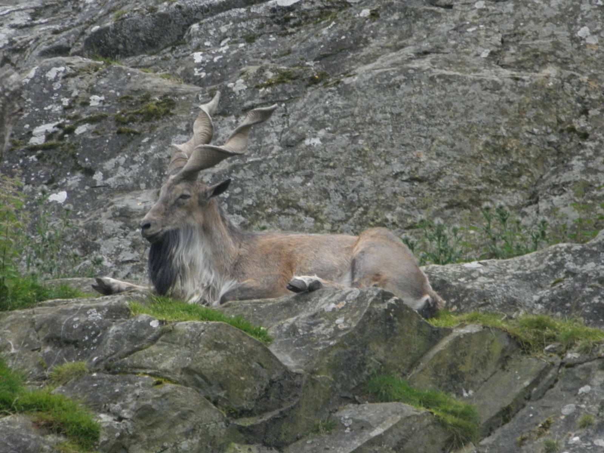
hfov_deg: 6.0
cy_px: 226
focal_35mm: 331
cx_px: 302
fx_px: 5775
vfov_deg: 4.5
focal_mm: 59.2
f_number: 5.4
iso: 250
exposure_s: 1/400
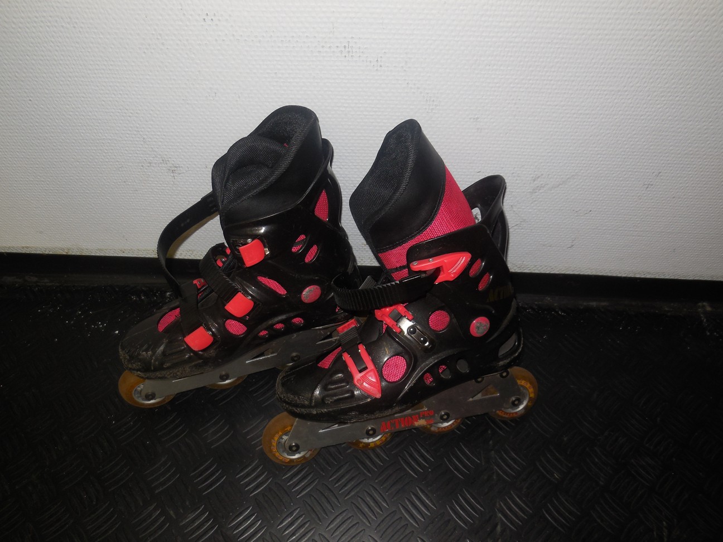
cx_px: 362
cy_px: 271
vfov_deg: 54.9
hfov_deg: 69.4
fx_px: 522
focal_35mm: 25
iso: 125
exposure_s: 1/25
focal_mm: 4.5
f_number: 3.1
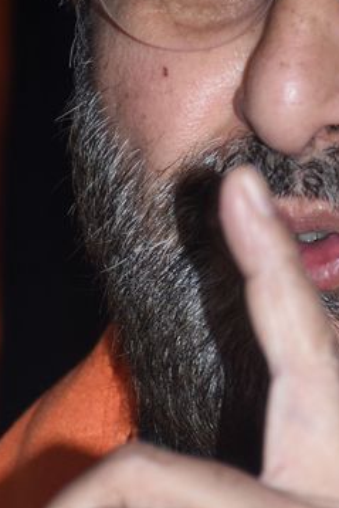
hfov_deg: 3.0
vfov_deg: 4.6
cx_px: 267
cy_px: 274
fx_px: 6378
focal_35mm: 452
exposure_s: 1/80
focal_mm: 90
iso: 320
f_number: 5.6
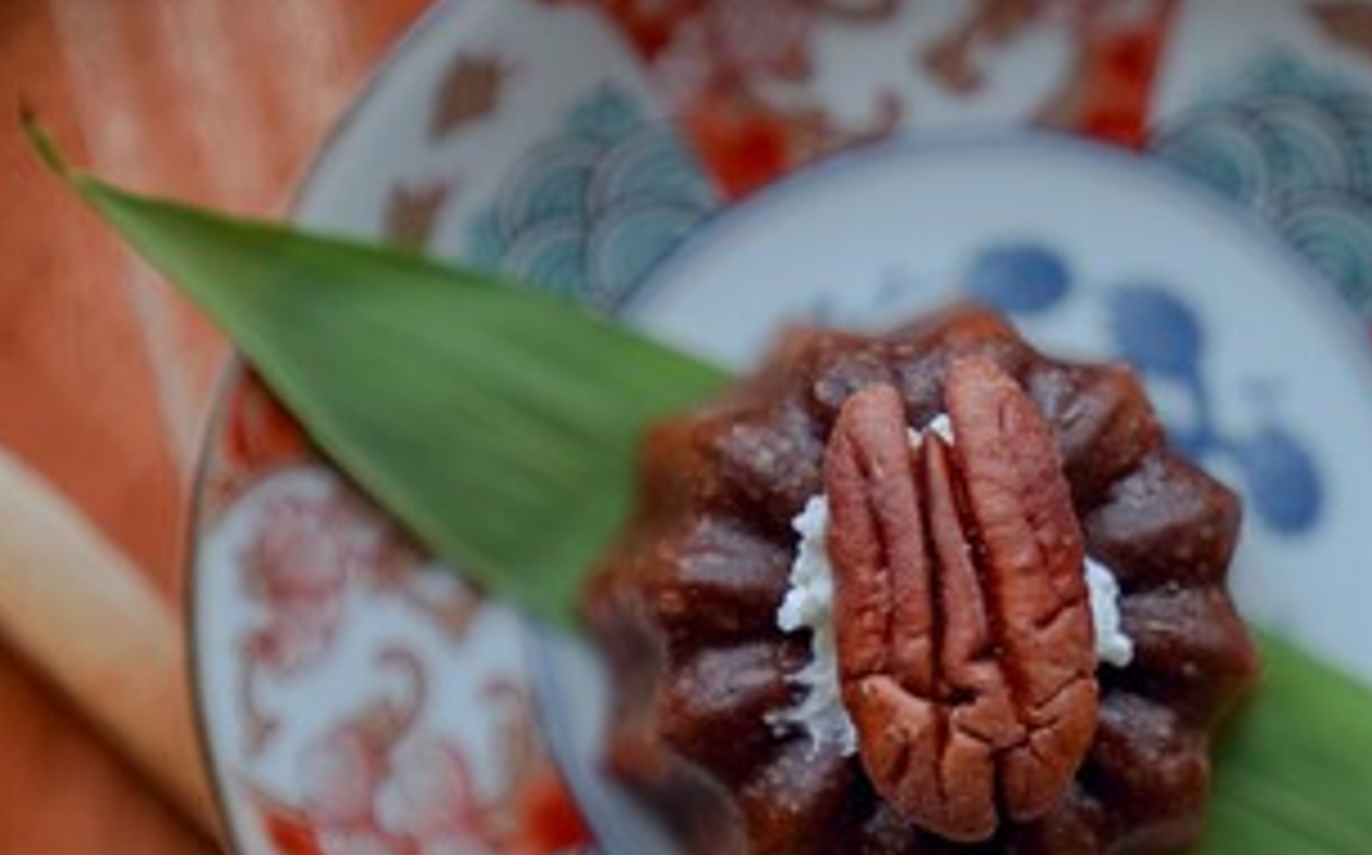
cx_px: 810
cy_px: 594
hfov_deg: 10.5
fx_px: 7434
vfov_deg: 6.6
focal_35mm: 199
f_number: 2.8
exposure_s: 1/200
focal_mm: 70
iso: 100
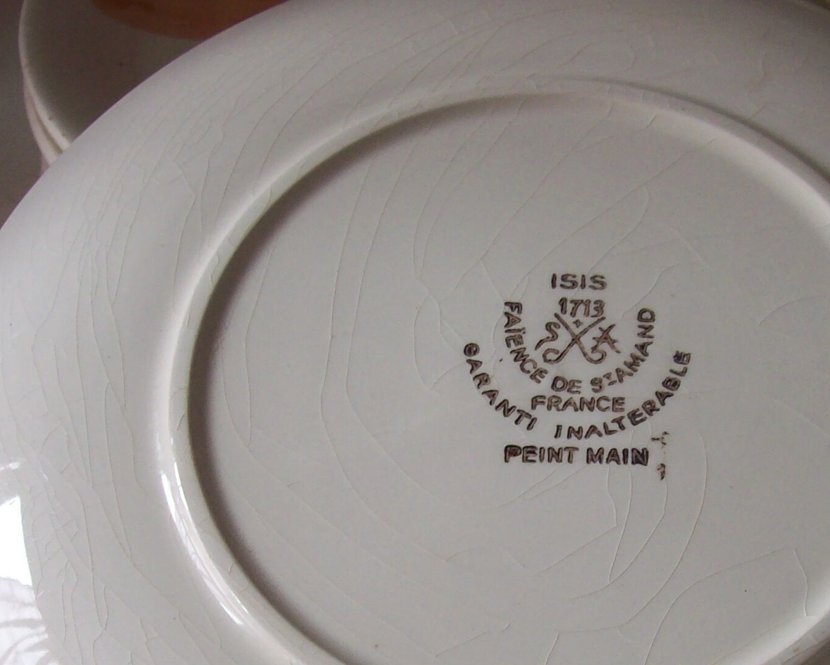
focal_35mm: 74
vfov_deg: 20.5
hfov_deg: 25.6
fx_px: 1818
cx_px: 545
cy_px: 514
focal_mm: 6
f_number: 2.7
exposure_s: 1/64.6
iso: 80
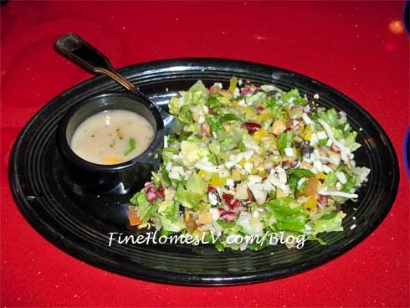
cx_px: 205
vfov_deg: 29.1
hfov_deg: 38.2
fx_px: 593
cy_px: 154
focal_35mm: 50
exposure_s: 1/30
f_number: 3.8
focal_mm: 8.8
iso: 200
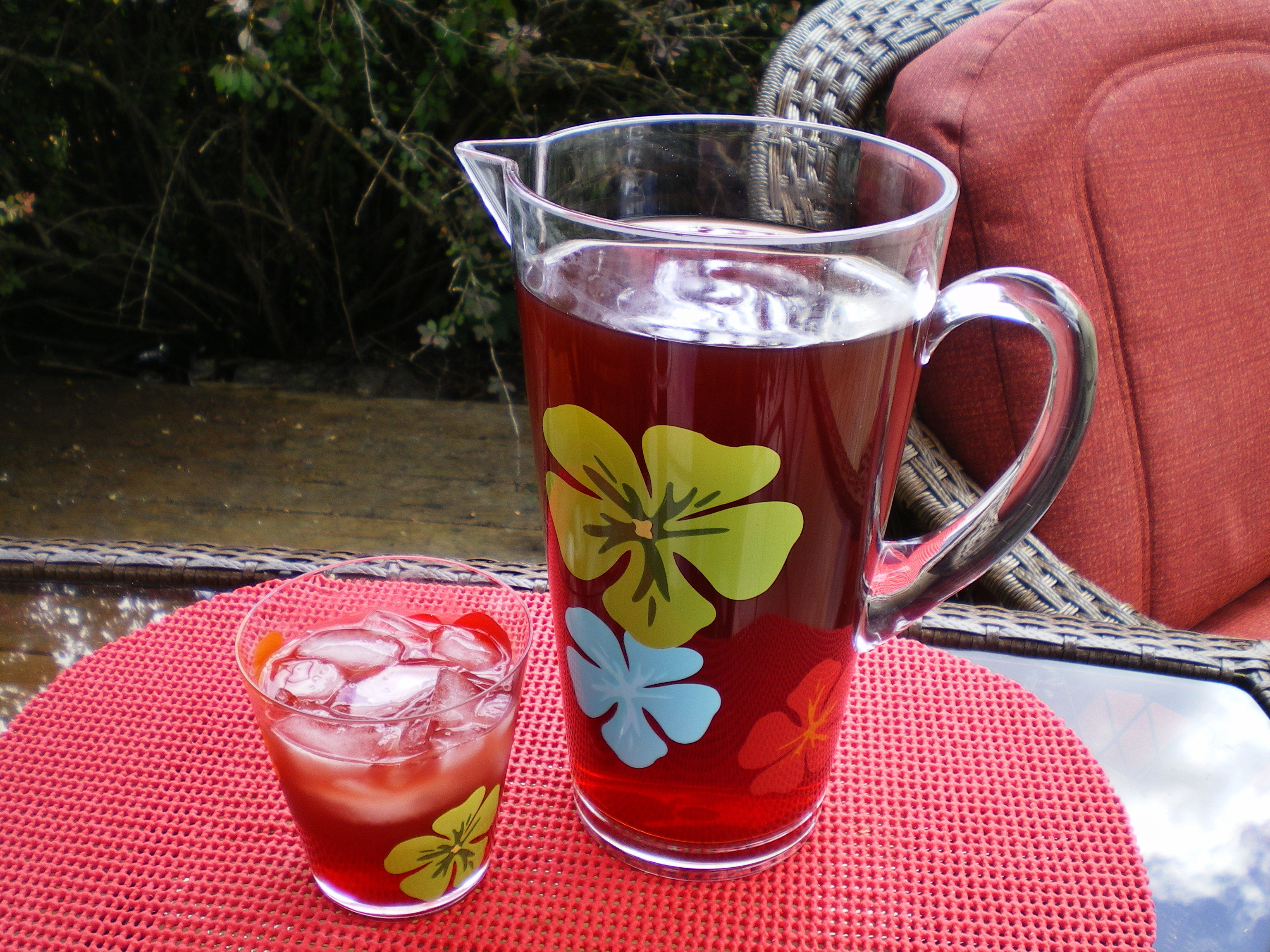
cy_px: 476
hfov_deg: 49.0
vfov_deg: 37.7
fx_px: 1394
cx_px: 635
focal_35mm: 38
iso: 64
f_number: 3.1
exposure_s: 1/80
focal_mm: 6.3
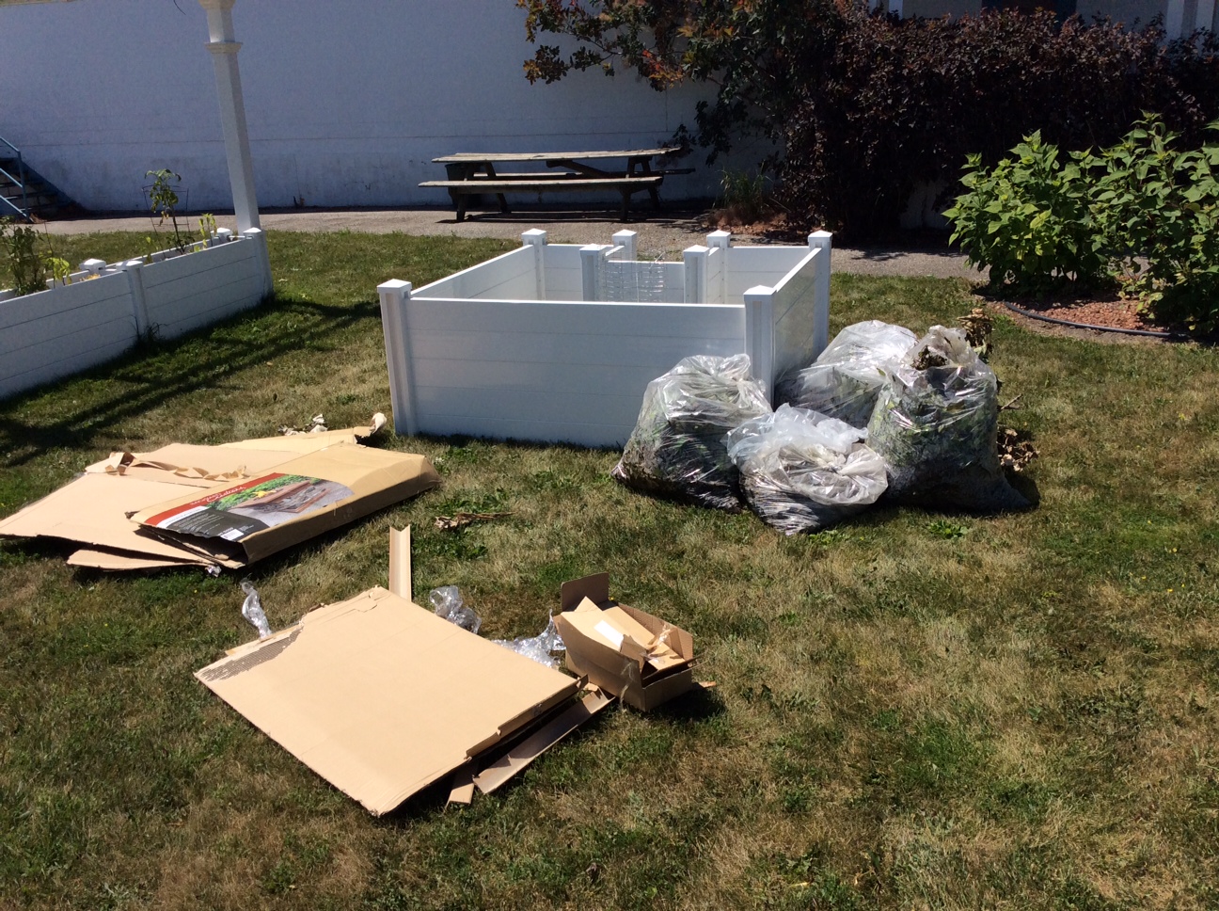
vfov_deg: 42.8
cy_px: 456
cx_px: 610
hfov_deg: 55.4
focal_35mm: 33
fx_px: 1160
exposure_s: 1/2387
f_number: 2.4
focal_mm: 3.3
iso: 32
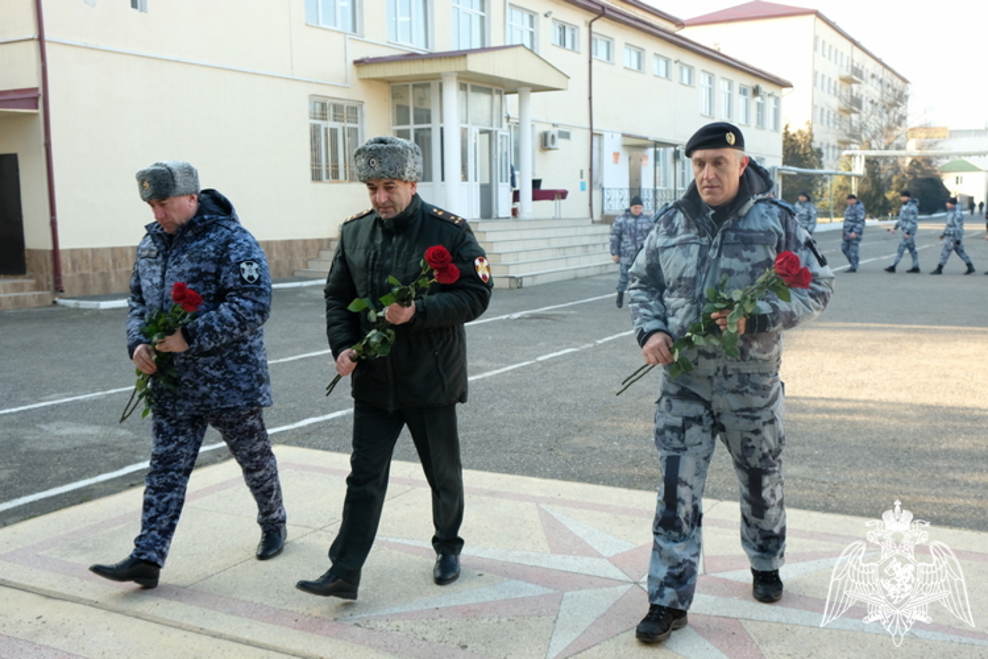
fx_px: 988
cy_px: 330
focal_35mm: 36
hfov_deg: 53.1
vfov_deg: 36.9
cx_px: 494
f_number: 5.6
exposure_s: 1/280
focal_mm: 24.3
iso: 800
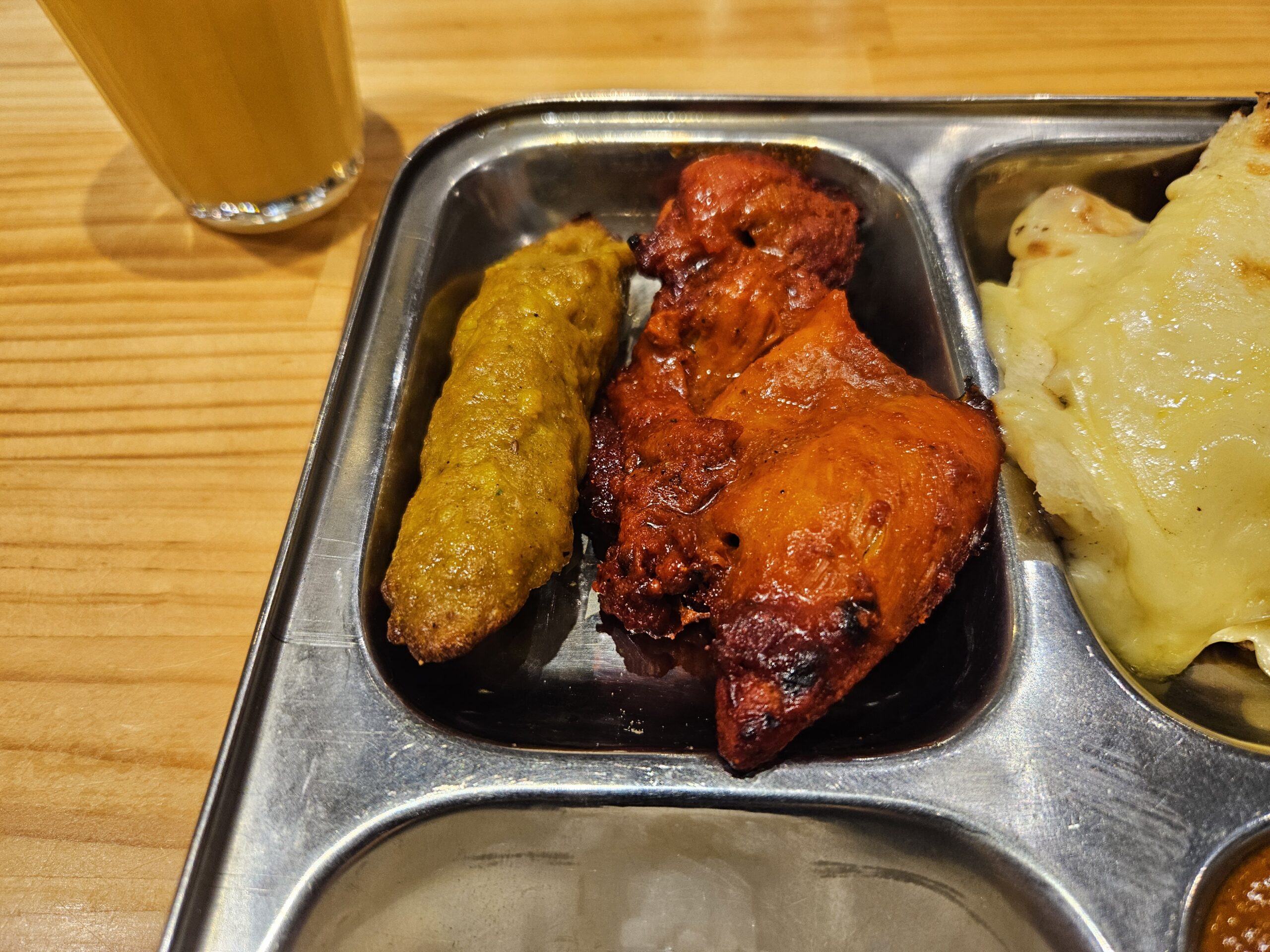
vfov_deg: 58.9
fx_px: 844
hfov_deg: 73.9
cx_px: 635
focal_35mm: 23
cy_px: 476
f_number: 1.8
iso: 320
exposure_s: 1/170
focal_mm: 5.4
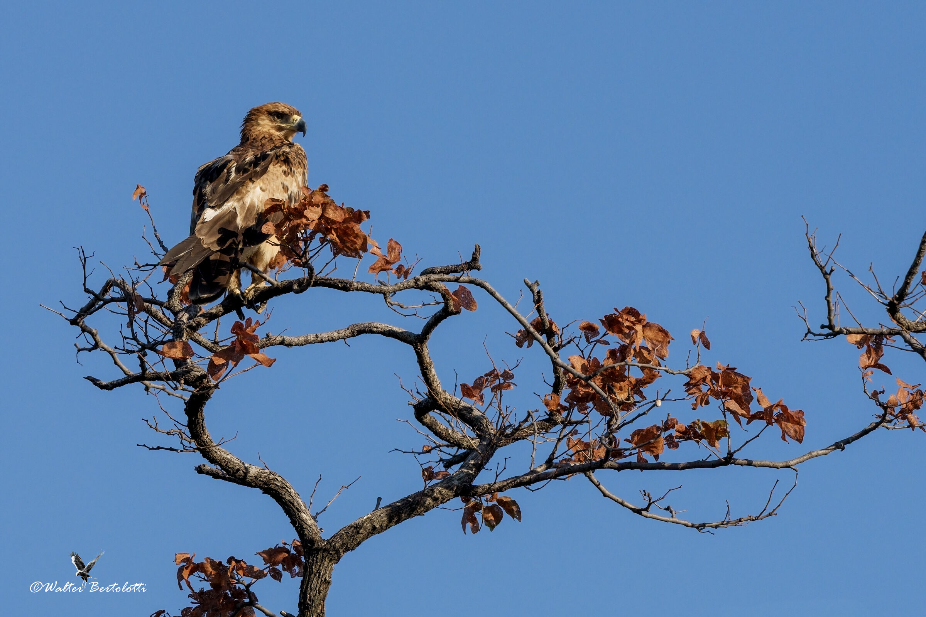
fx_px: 10288
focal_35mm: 400
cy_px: 308
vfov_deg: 3.4
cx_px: 463
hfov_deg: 5.2
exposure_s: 1/3200
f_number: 8
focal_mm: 400
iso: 800
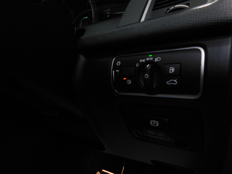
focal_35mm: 23
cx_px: 116
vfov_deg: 58.9
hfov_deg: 73.9
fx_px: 154
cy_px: 87
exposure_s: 1/30
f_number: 3
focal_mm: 4
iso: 320
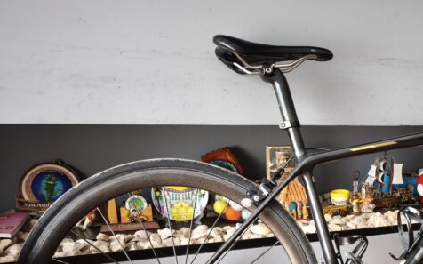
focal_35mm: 41
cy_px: 257
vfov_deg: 29.4
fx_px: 472
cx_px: 342
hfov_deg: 45.6
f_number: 1.6
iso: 320
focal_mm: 6.57
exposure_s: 1/60
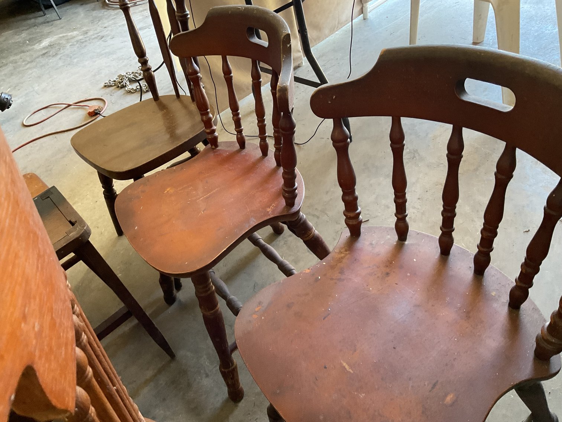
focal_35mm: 29
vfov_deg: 48.2
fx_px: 471
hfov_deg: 61.7
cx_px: 281
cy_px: 211
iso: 200
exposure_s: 1/60
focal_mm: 3
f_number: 1.8
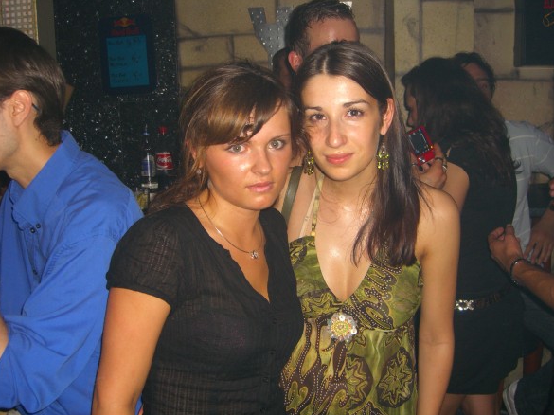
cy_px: 212
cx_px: 279
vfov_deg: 36.8
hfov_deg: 47.9
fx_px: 624
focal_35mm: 39
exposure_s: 1/60
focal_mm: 7.9
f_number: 2.8
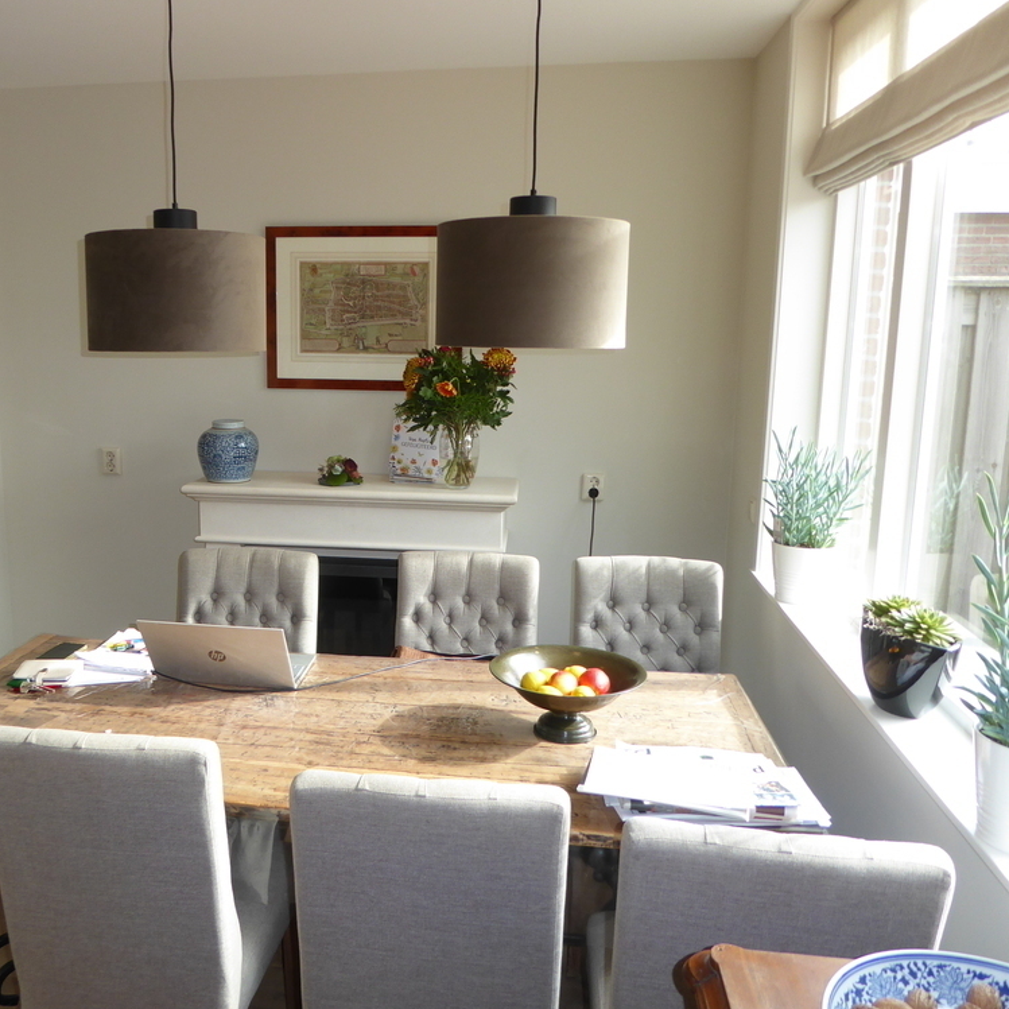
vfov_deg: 55.6
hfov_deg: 54.7
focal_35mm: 29
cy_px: 497
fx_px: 956
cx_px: 353
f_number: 3.3
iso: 100
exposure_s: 1/60
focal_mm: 4.3
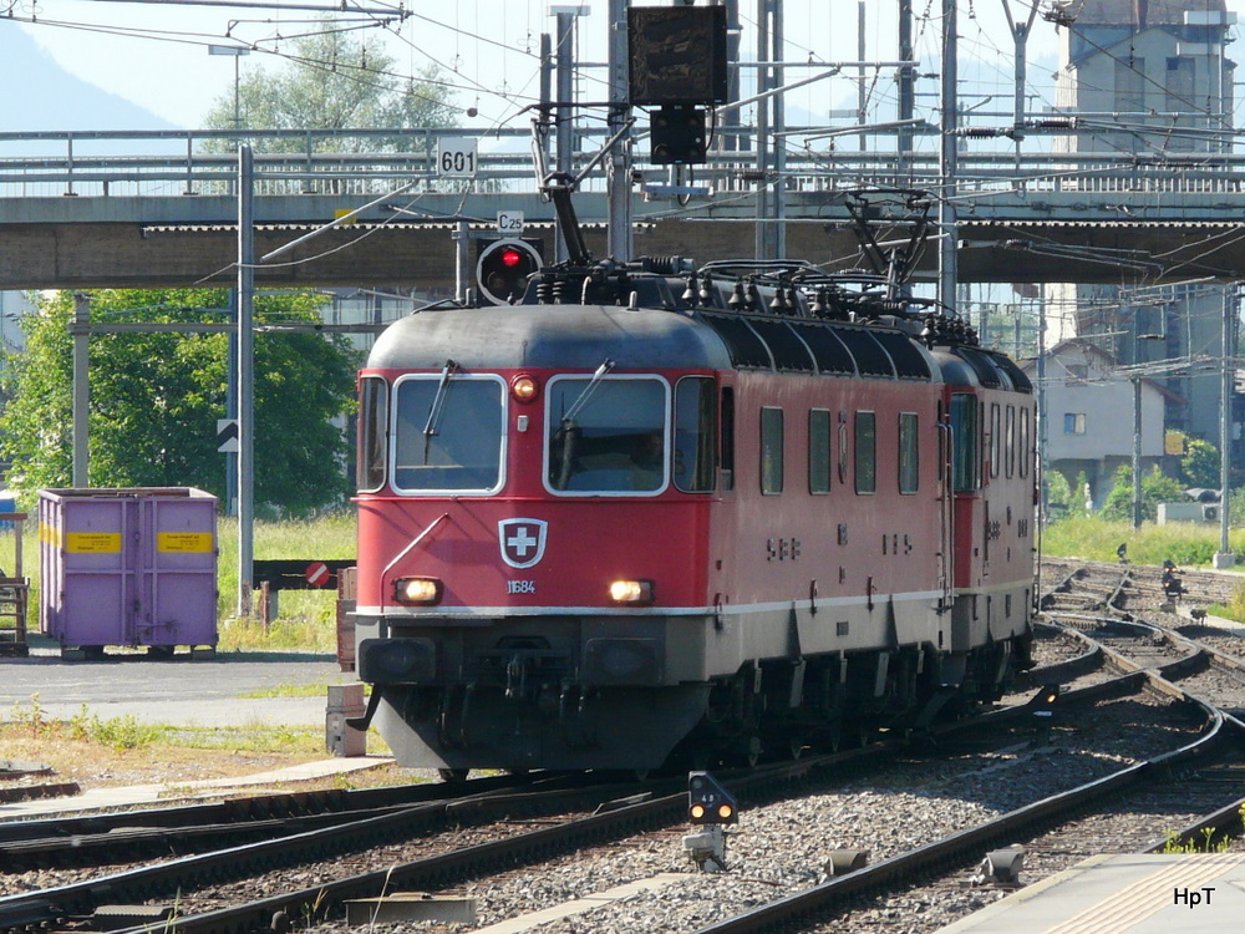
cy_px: 467
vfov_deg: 6.3
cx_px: 622
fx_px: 8452
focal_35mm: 235
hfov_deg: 8.4
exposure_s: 1/250
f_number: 5.6
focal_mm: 38.6
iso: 100
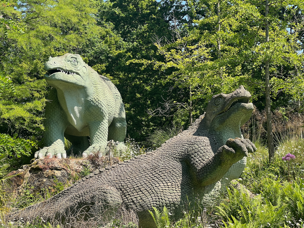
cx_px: 147
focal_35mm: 81
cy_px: 117
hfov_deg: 24.1
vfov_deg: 18.2
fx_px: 711
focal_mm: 9
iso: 32
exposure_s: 1/312
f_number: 2.8
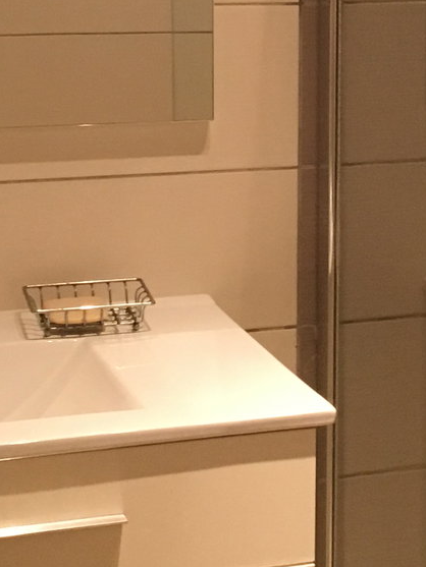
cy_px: 155
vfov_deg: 17.6
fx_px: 1821
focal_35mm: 111
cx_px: 389
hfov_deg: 13.2
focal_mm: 4.15
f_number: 2.2
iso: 200
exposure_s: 1/33
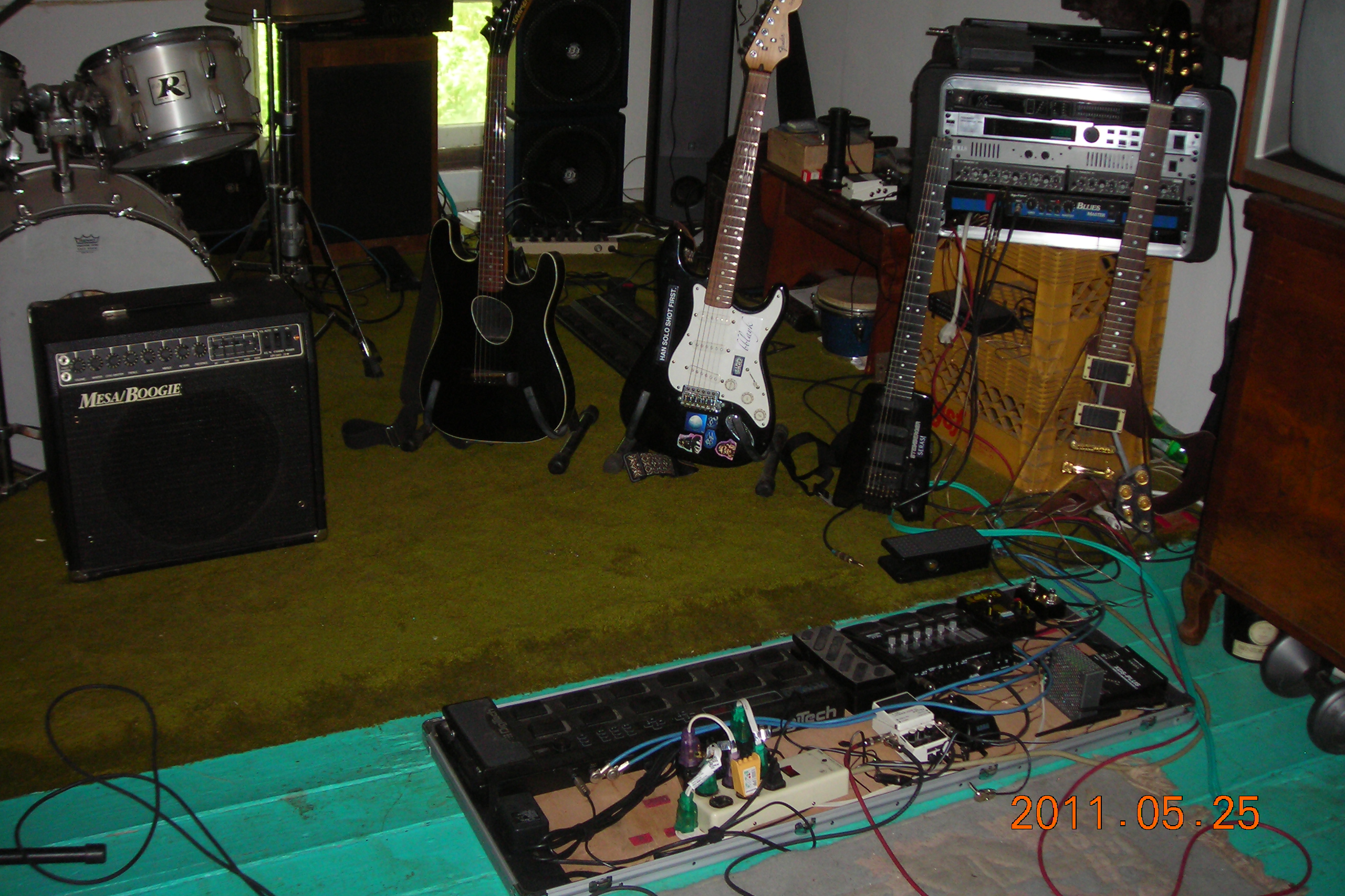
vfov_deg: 33.4
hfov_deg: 48.5
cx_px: 674
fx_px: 1494
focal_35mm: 40
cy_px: 409
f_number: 3.2
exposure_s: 1/60.1
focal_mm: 6.3
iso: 134
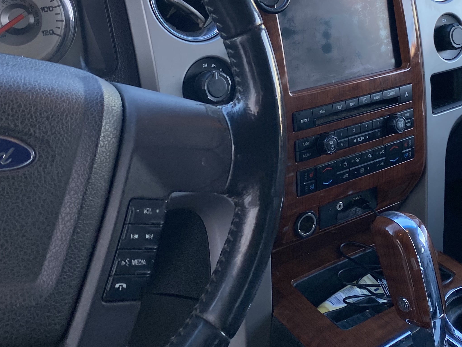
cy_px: 36
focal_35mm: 51
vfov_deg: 27.6
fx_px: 681
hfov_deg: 37.1
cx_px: 303
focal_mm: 4.25
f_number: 1.8
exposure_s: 1/122
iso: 32
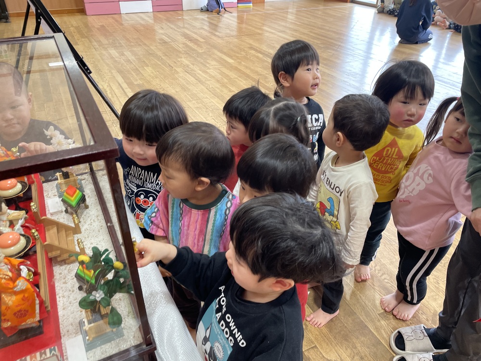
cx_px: 240
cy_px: 180
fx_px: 361
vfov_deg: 53.1
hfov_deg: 67.3
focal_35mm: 26
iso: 80
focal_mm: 4.2
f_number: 1.6
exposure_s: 1/60
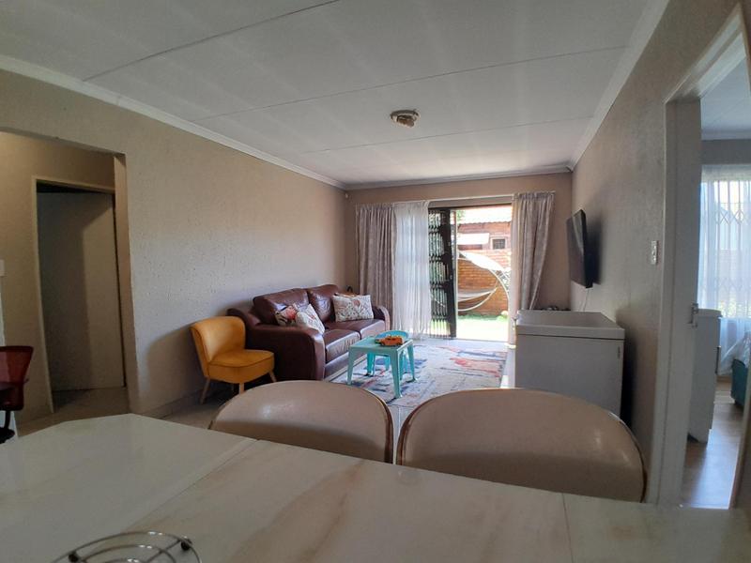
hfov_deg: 91.0
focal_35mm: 17
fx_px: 369
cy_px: 282
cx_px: 376
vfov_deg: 74.7
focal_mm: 1.46
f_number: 2.2
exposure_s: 1/50
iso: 64
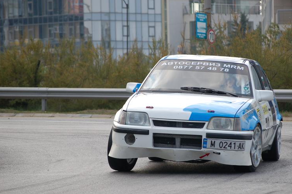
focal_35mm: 210
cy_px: 118
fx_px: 1702
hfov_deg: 9.8
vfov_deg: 6.5
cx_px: 180
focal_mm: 102
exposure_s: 1/1000
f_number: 4.8
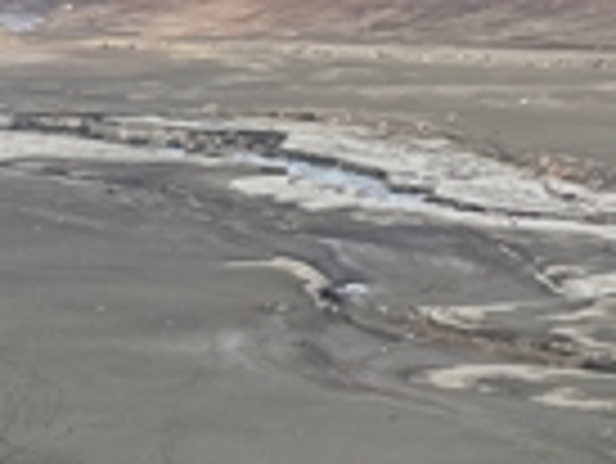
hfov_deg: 16.3
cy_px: 176
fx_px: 2030
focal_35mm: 114
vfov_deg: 13.0
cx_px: -184
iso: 32
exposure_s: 1/1667
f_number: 1.6
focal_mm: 4.2
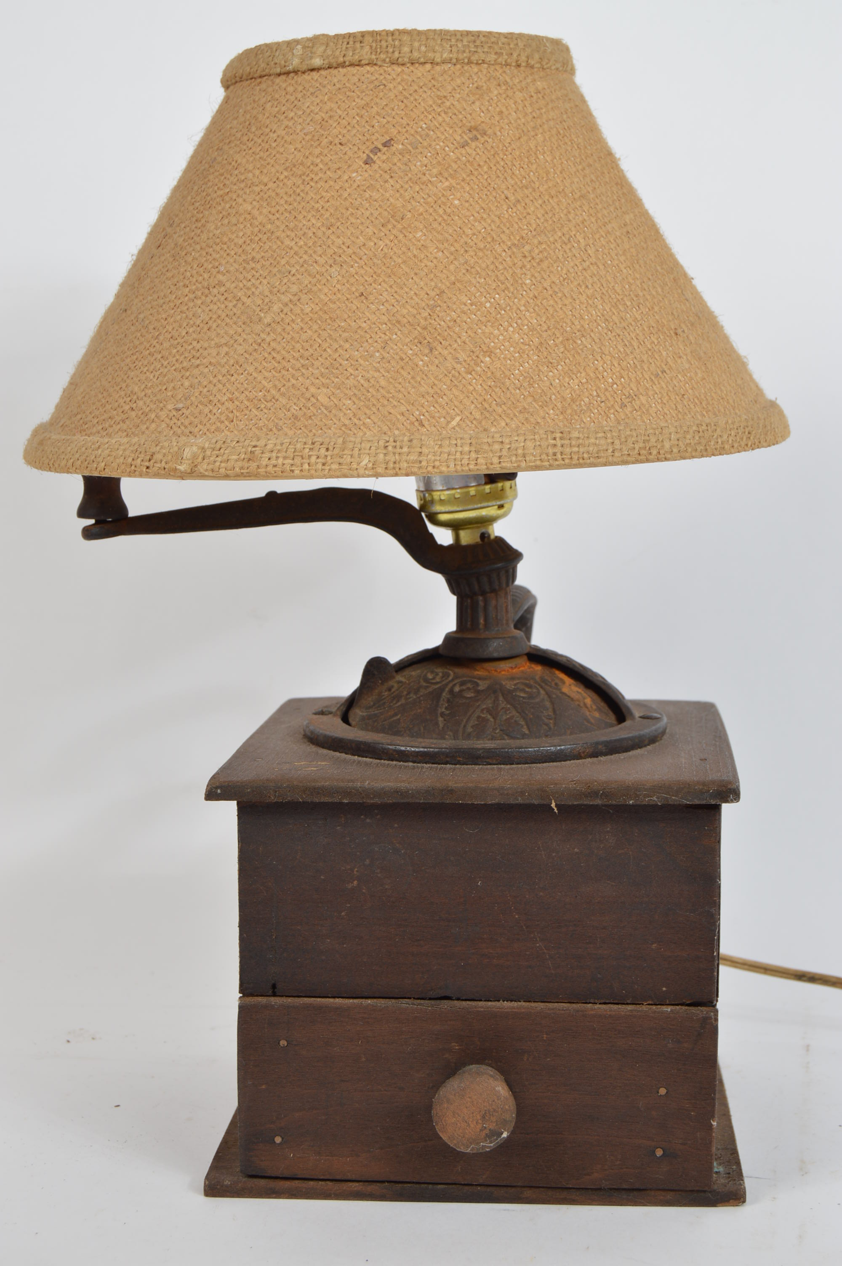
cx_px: 421
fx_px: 2003
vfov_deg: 35.1
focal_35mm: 57
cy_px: 633
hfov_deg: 23.7
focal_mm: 38
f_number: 9
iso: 100
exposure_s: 1/80
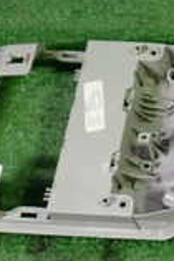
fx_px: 861
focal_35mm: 119
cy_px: 62
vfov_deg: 17.1
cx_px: 355
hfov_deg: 10.5
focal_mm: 5.4
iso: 200
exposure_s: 1/30
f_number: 2.3
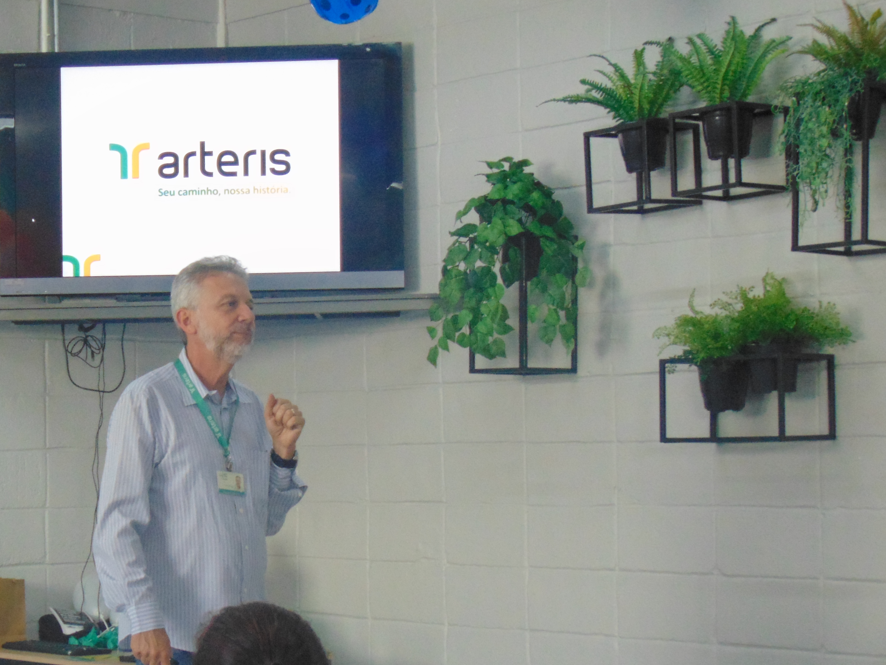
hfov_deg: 20.9
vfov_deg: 15.8
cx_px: 207
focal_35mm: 93
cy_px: 467
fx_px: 2380
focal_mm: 10.8
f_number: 3.6
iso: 320
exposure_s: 1/30
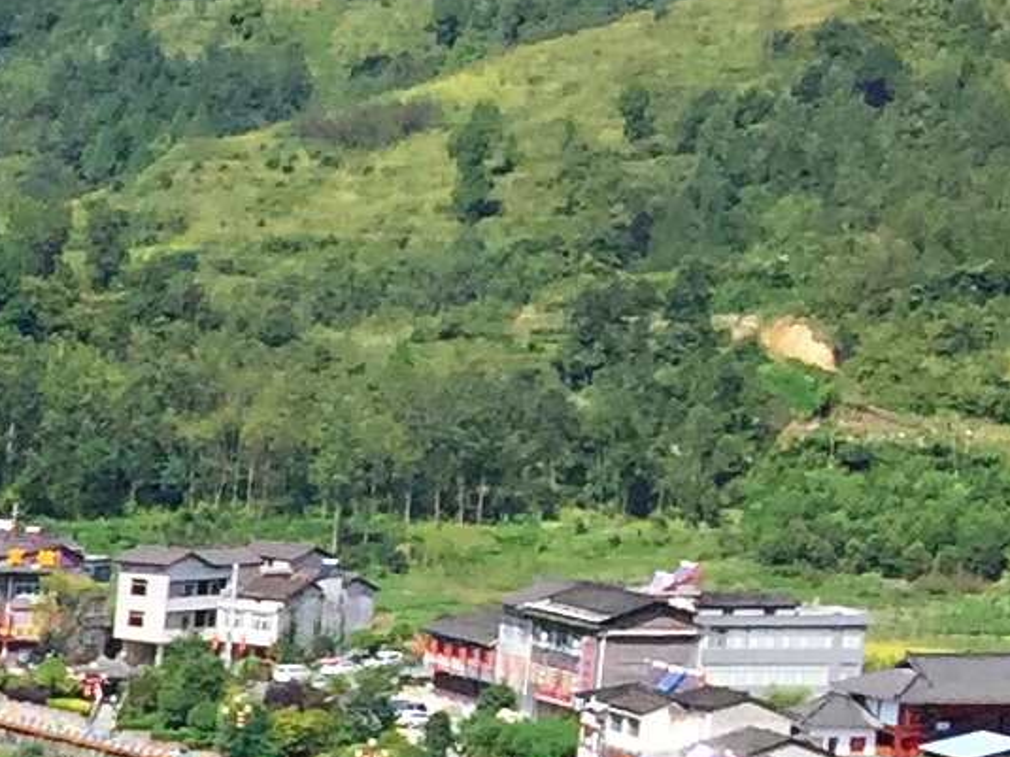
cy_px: 1374
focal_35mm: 177
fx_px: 5163
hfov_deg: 9.2
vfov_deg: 8.1
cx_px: -1914
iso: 32
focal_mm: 4.15
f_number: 2.2
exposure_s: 1/1522
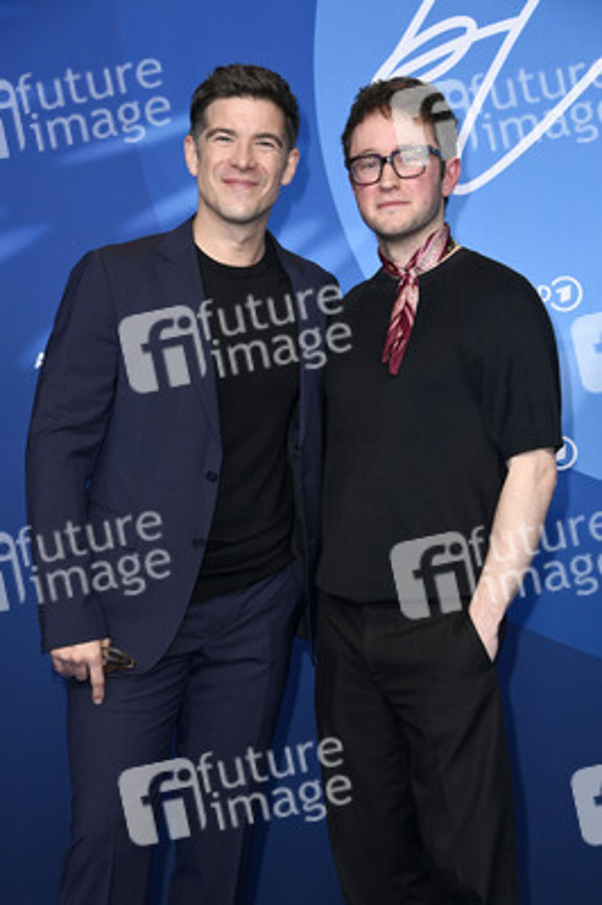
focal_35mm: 78
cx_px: 301
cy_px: 452
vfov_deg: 26.0
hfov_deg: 17.5
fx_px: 1960
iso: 1000
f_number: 5.6
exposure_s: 1/250
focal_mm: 78
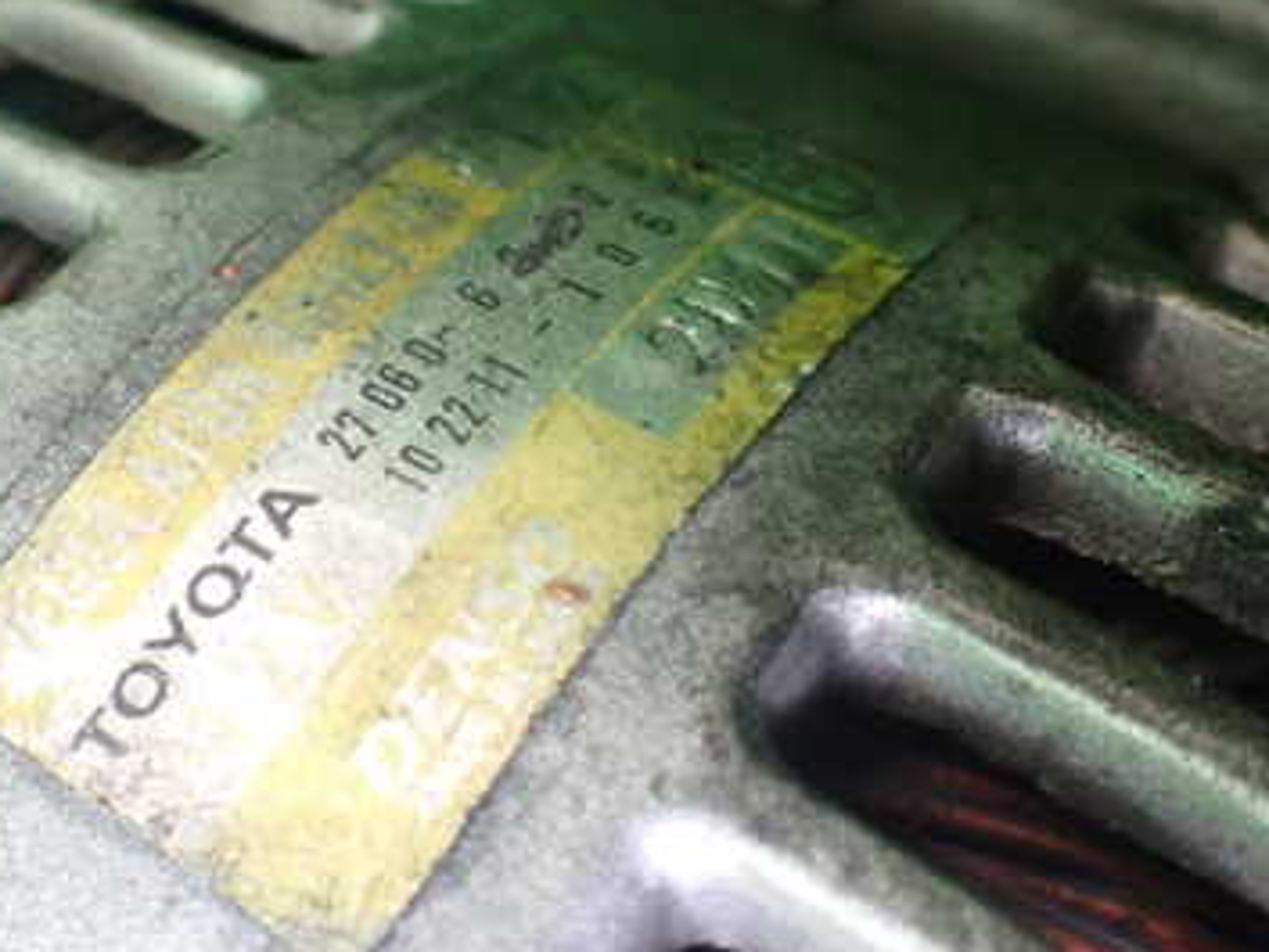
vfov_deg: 28.4
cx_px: 514
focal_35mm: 51
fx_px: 1870
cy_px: 334
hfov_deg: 37.4
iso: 800
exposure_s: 1/80
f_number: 2.3
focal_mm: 5.4
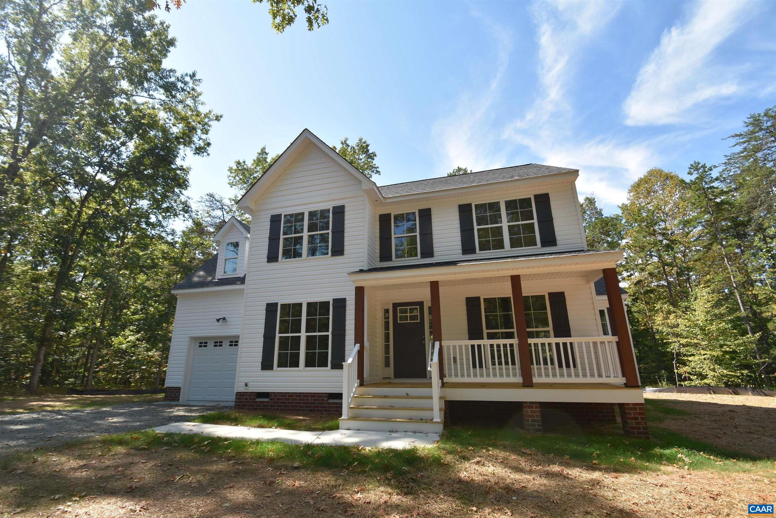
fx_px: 323
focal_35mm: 15
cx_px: 388
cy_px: 259
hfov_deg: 100.4
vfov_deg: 77.3
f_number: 7.1
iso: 100
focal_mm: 10
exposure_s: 1/200
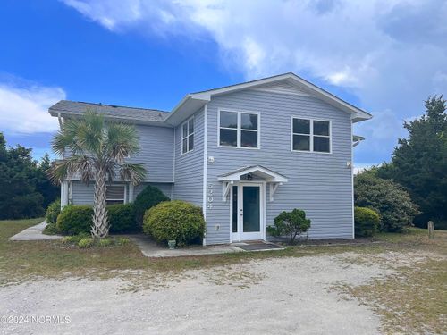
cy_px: 168
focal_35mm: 26
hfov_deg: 67.3
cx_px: 224
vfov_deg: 53.1
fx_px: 336
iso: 50
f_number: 1.5
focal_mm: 5.7
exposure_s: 1/1724
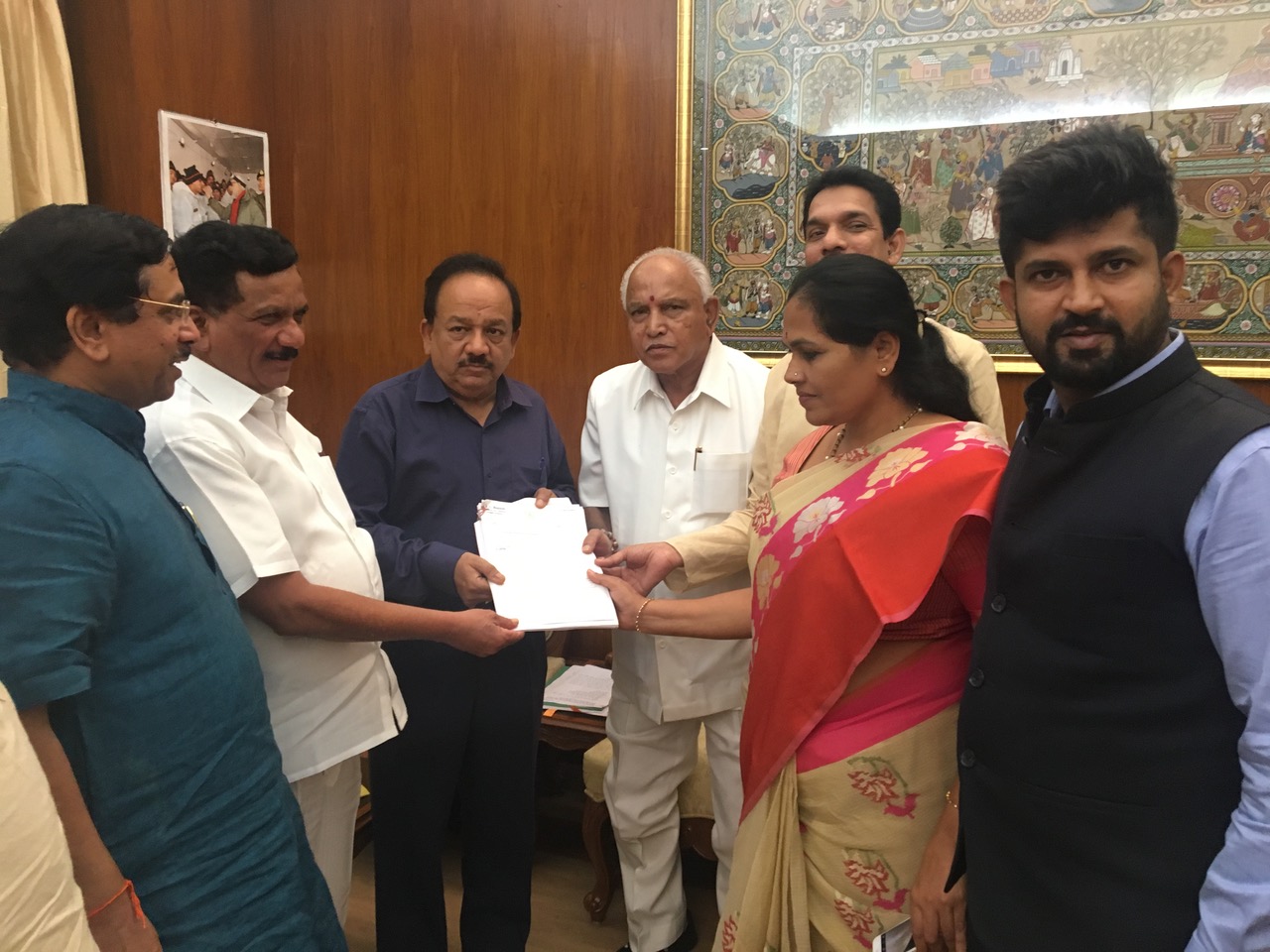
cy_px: 476
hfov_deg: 61.7
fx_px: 1064
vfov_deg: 48.2
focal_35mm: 29
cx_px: 635
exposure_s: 1/33
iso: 160
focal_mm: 4.15
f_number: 2.2
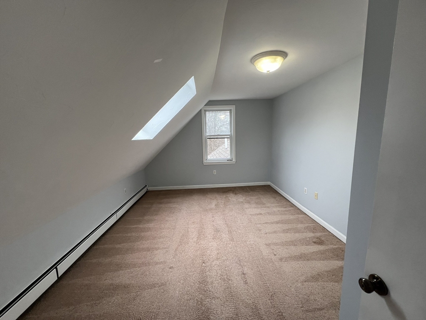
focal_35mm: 13
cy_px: 160
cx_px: 213
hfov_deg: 106.2
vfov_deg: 89.9
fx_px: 160
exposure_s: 1/120
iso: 100
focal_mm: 1.57
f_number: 1.8
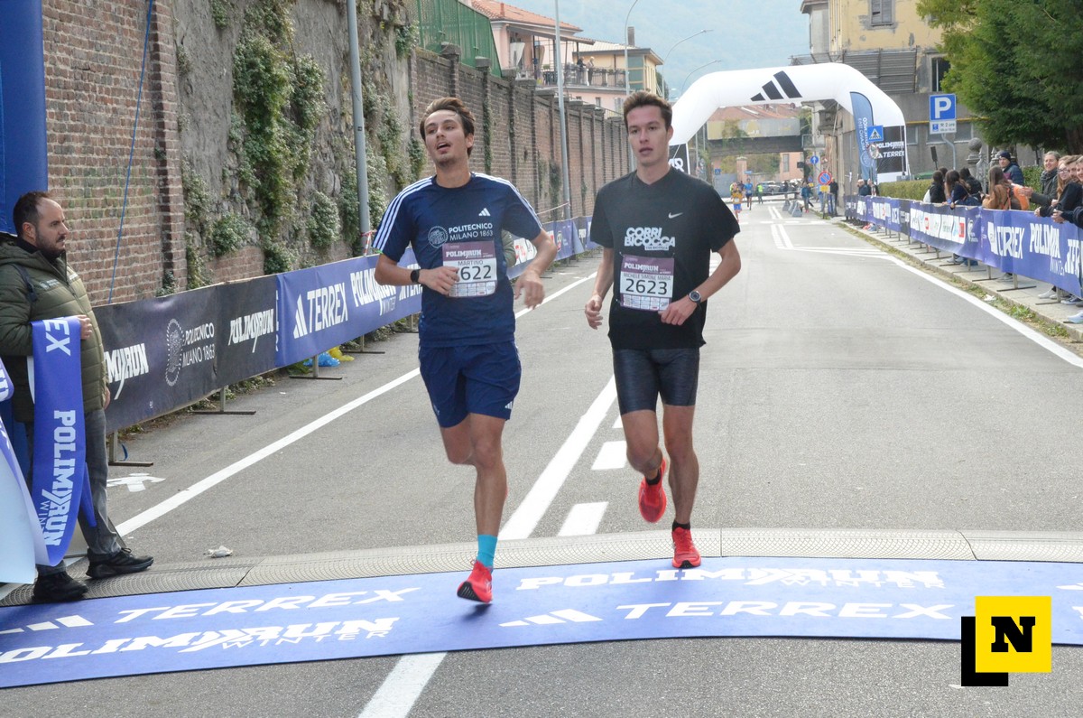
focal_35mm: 75
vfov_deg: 18.1
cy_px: 359
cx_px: 542
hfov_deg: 27.0
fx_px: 2252
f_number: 16
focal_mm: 50
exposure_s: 1/200
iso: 4000
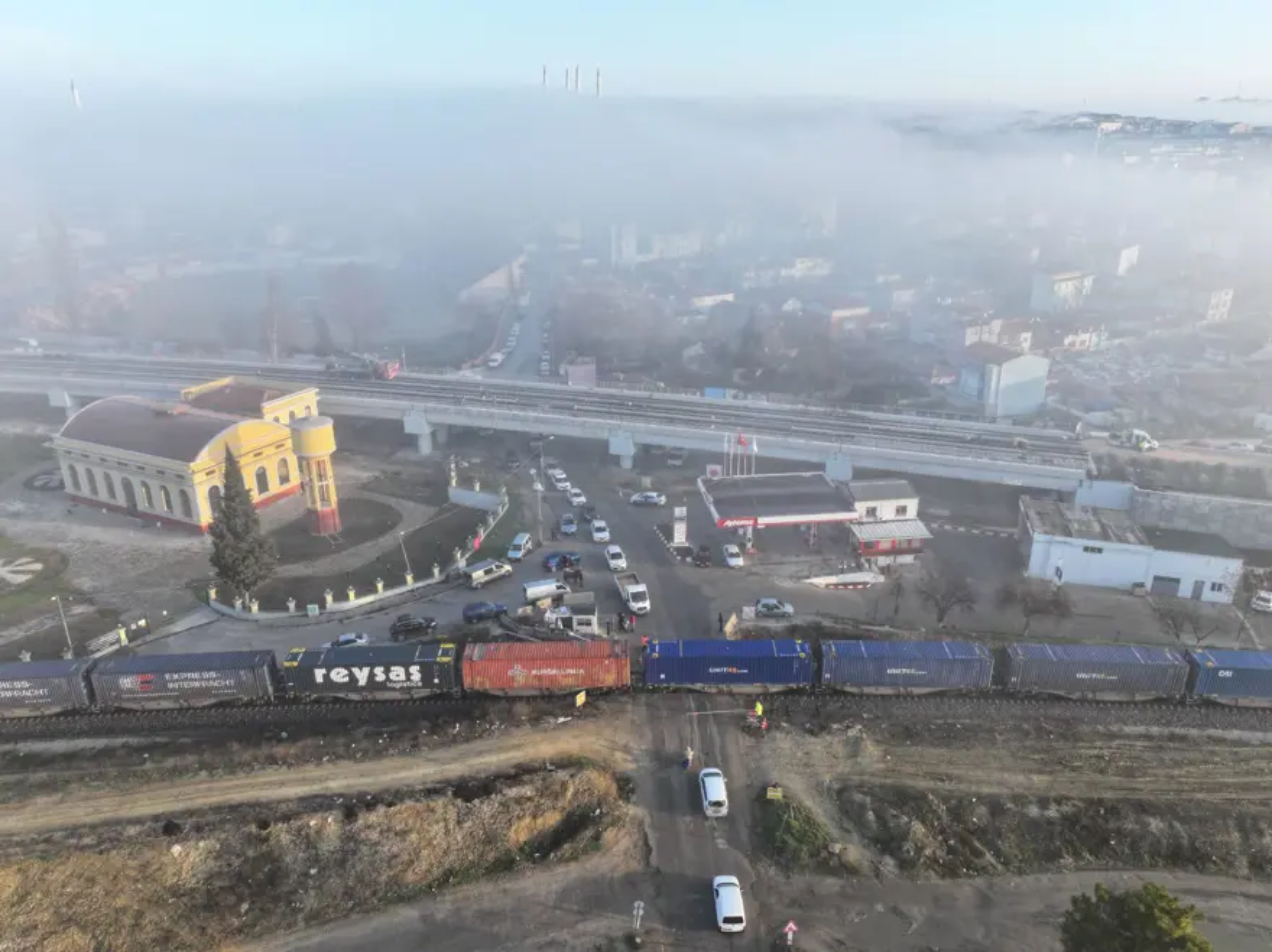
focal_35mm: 24
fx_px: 881
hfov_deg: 71.6
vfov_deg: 56.8
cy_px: 476
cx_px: 636
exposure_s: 1/500
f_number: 2.8
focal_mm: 12.29
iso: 190
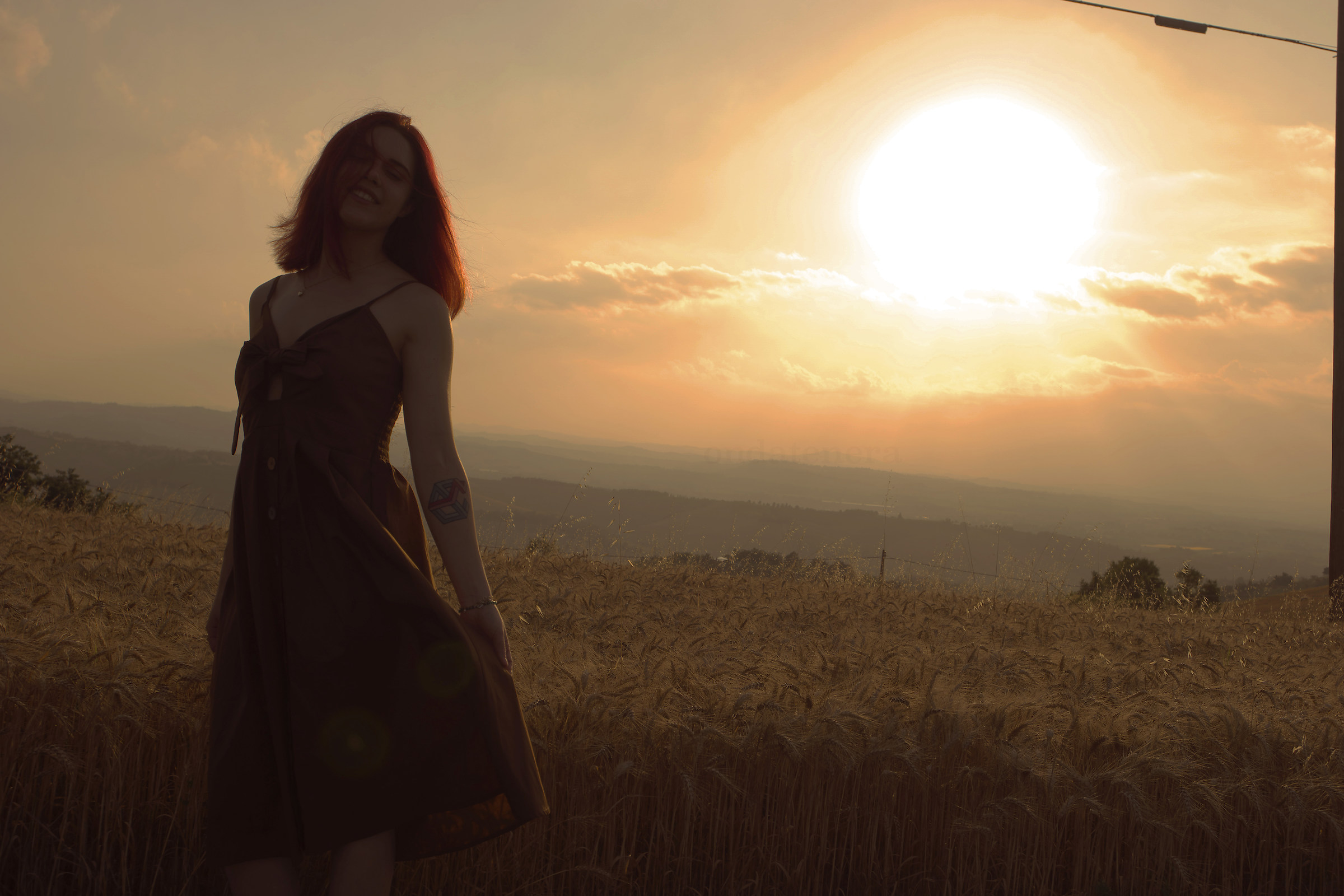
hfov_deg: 53.1
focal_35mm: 36
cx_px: 672
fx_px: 1344
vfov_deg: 36.9
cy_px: 448
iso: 100
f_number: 7.1
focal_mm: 24
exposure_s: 1/400
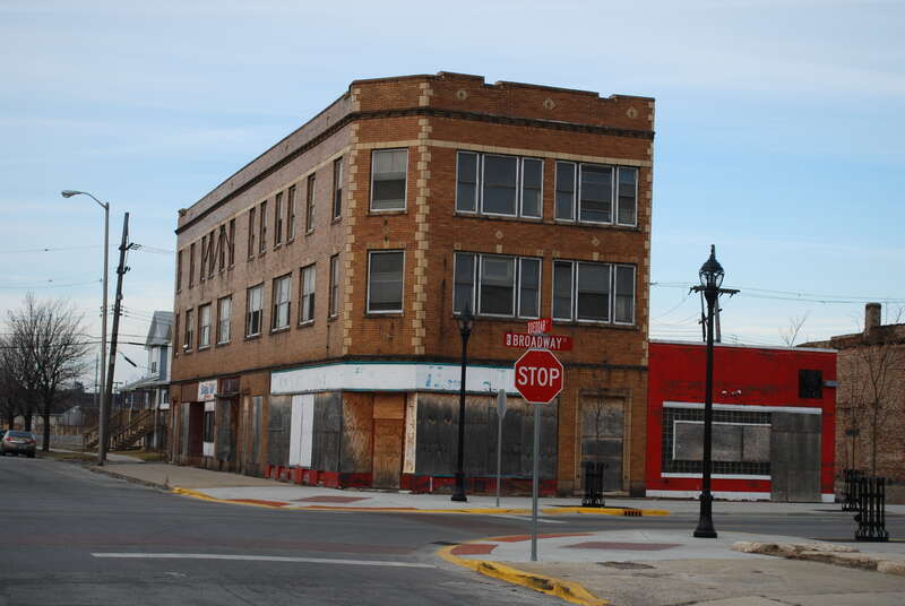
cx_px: 452
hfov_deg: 35.0
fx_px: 1435
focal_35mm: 57
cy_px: 303
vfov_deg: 23.9
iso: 125
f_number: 5.6
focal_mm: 38
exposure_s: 1/125
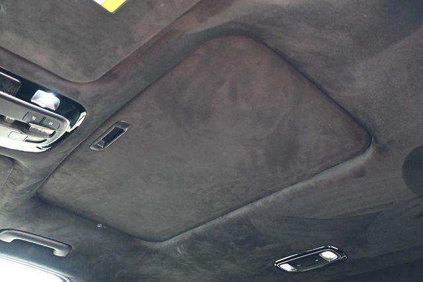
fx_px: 388
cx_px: 212
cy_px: 141
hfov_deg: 57.2
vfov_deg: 39.9
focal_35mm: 33
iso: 3200
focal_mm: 22
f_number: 4
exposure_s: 1/100
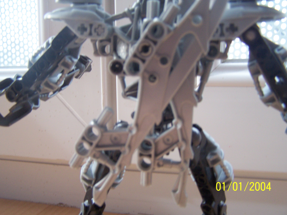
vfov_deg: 37.7
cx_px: 144
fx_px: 315
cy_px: 108
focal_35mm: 38
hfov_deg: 49.0
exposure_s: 1/90
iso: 140
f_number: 2.8
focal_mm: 6.3
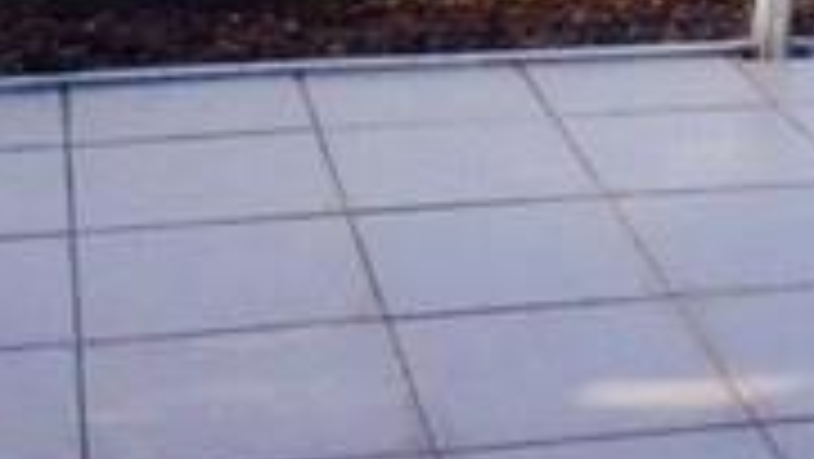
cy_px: -603
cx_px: 706
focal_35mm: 112
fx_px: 2418
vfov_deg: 9.7
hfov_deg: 18.8
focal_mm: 4.15
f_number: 2.2
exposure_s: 1/638
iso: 32
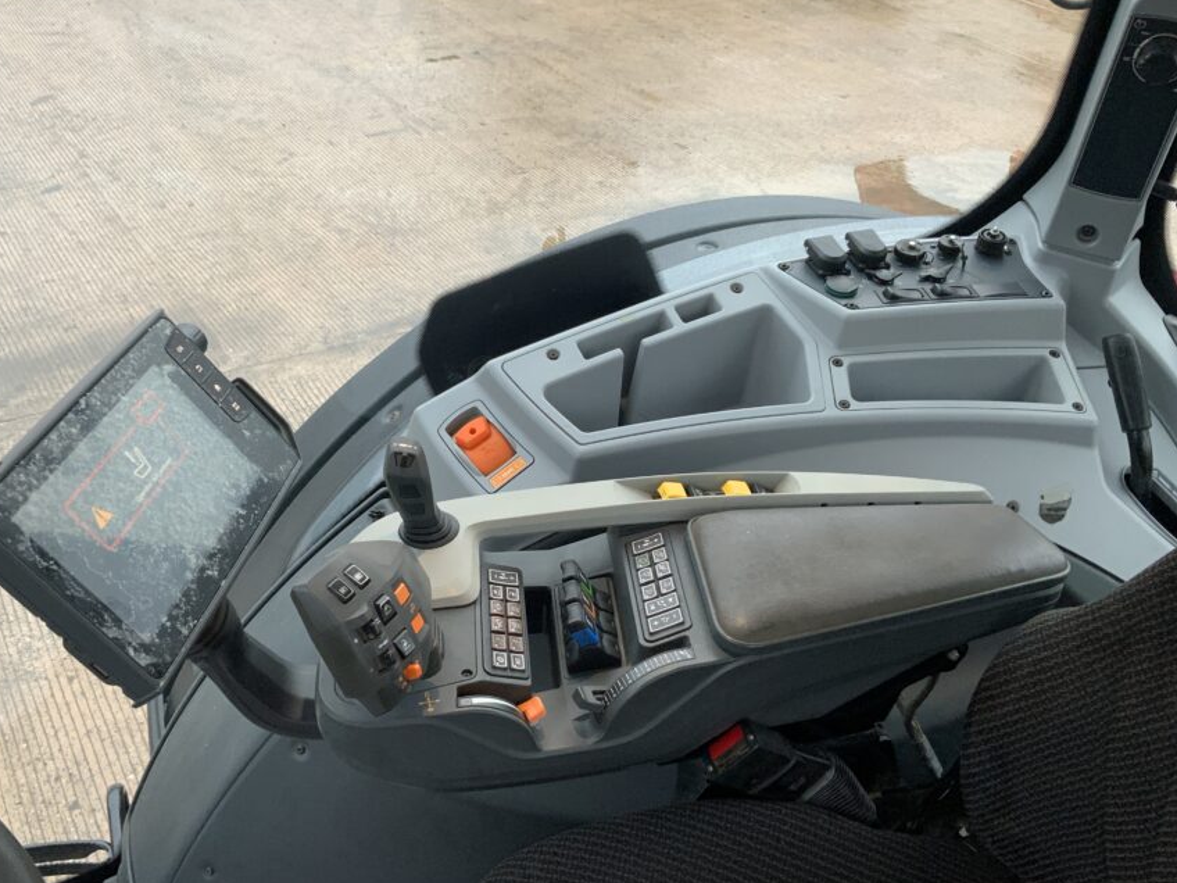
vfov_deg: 40.6
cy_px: 500
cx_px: 514
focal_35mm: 35
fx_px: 1190
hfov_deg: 52.5
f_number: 1.8
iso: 64
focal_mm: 3
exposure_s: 1/97
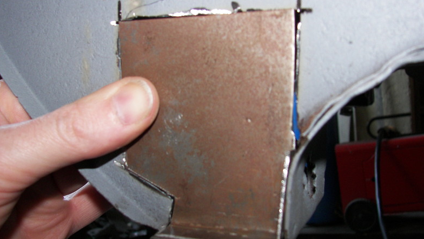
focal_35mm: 40
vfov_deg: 29.7
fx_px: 450
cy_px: 116
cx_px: 214
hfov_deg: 50.5
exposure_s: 1/30
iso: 100
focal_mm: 6
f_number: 2.8
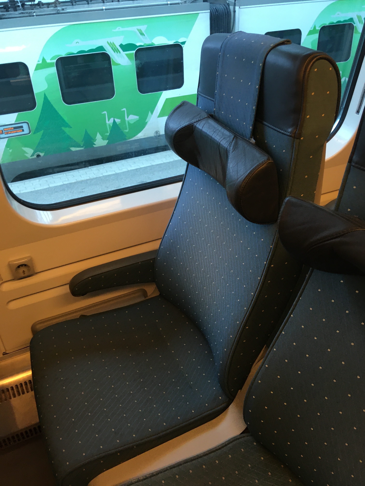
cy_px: 243
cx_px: 182
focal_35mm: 29
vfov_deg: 61.7
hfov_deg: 48.2
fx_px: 408
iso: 64
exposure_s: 1/33
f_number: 2.2
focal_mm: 4.15
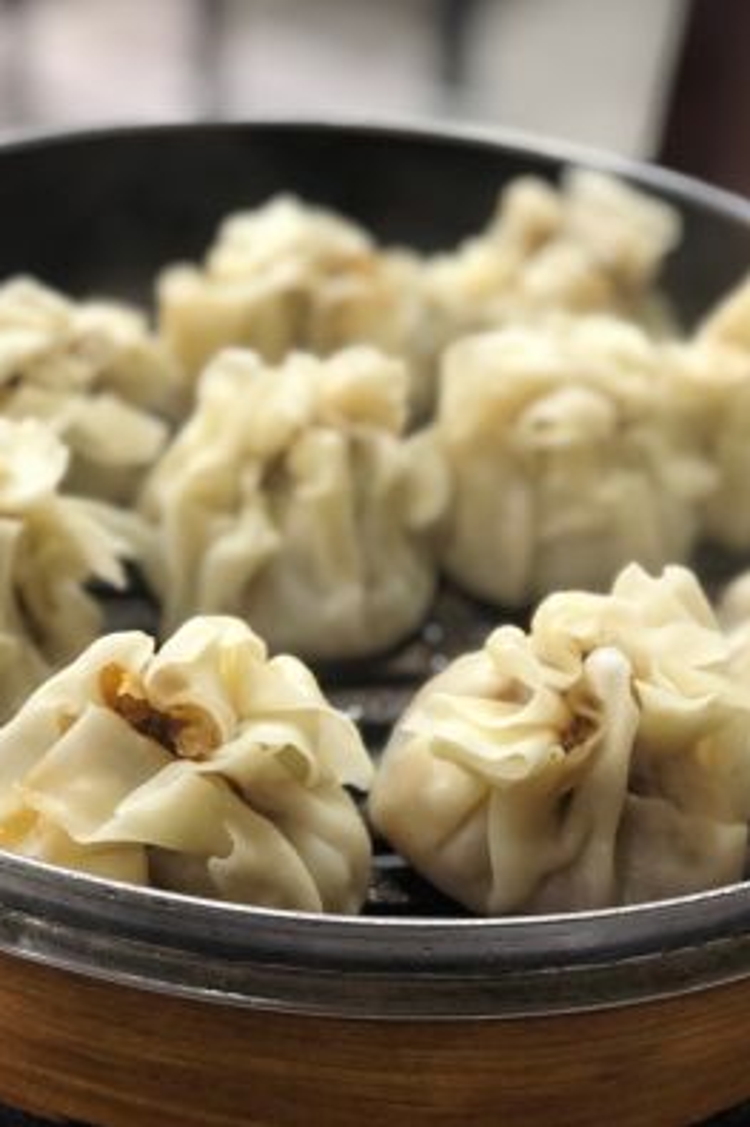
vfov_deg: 33.4
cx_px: 359
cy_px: 559
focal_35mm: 60
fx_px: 1876
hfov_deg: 22.6
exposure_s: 1/50
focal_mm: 6.6
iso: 500
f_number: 2.8
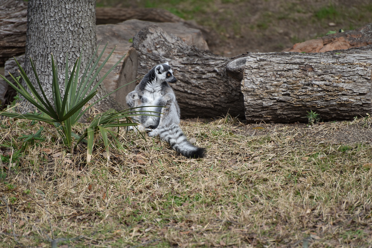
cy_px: 124
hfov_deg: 6.9
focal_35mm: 300
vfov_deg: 4.6
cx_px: 186
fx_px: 3101
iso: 250
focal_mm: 300
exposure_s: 1/640
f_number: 5.6
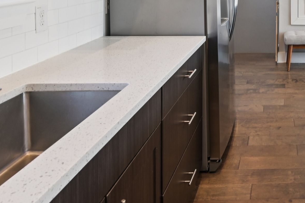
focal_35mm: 41
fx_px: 347
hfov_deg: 42.7
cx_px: 285
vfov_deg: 28.5
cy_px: -39
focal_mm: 16
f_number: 8
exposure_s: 1/25
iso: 400
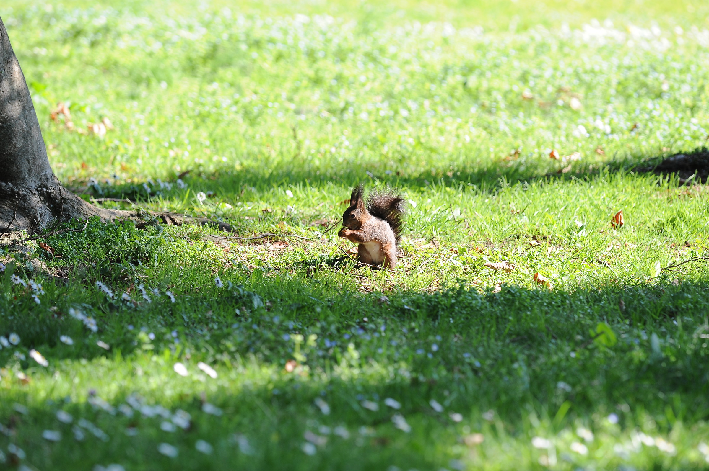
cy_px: 236
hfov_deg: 6.9
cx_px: 354
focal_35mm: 300
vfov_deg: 4.6
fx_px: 5903
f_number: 8
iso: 400
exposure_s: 1/180
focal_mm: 300
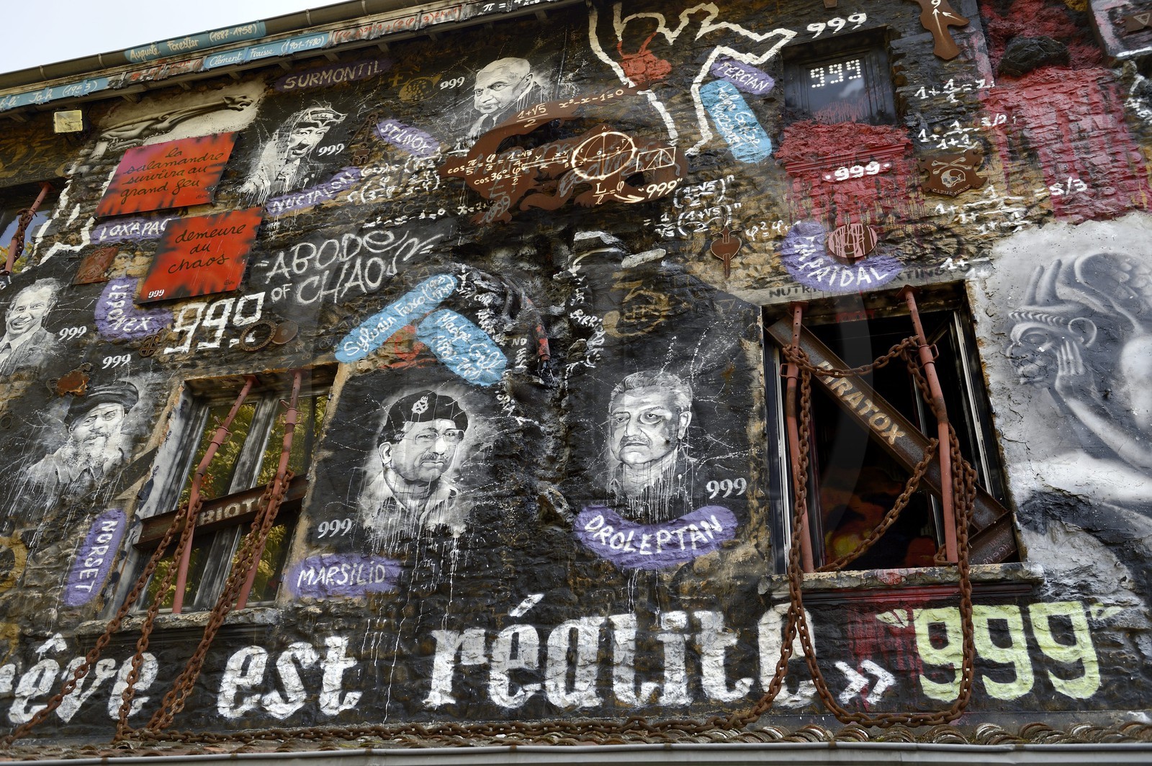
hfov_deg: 55.8
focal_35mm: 34
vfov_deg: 38.8
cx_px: 576
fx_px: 1087
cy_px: 383
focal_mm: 34
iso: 200
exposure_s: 1/200
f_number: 5
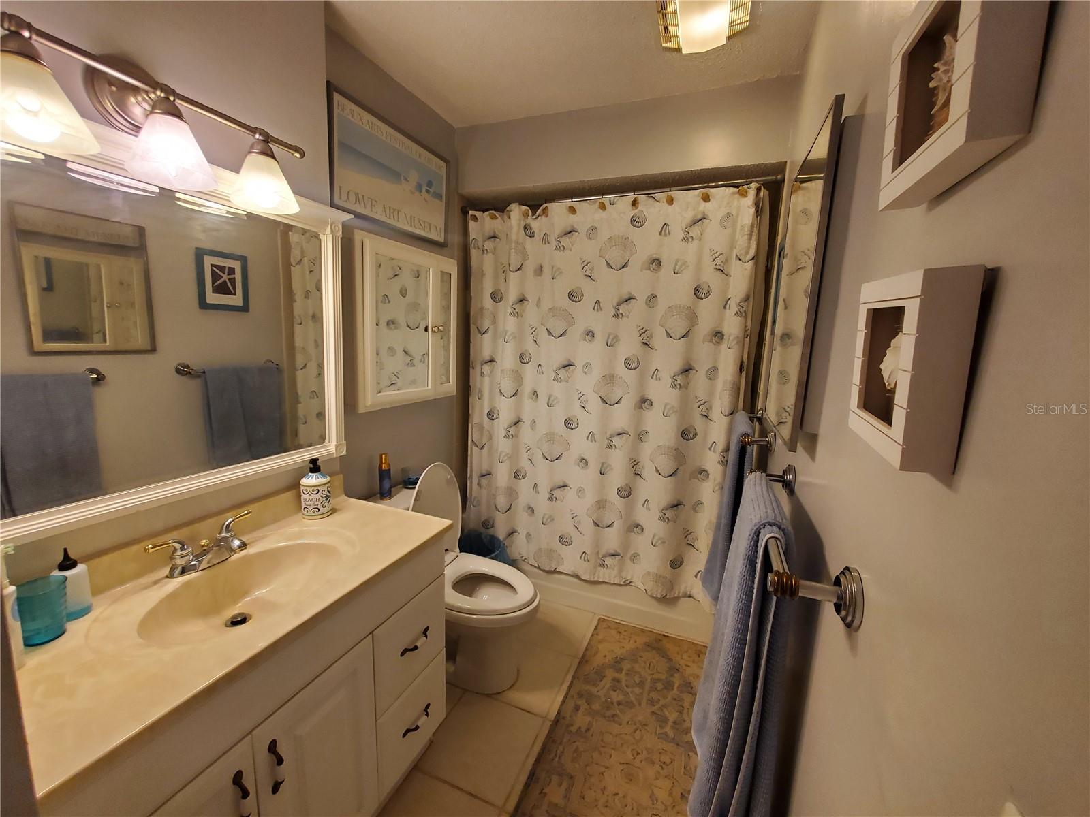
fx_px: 409
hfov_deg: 106.2
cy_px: 408
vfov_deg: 89.9
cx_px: 545
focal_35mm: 13
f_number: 2.2
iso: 160
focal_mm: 1.8
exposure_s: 1/60
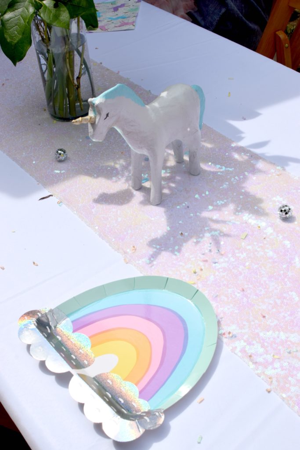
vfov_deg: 37.8
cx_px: 150
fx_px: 656
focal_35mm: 52
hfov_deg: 25.8
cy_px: 225
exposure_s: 1/160
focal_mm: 35
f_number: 13
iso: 100
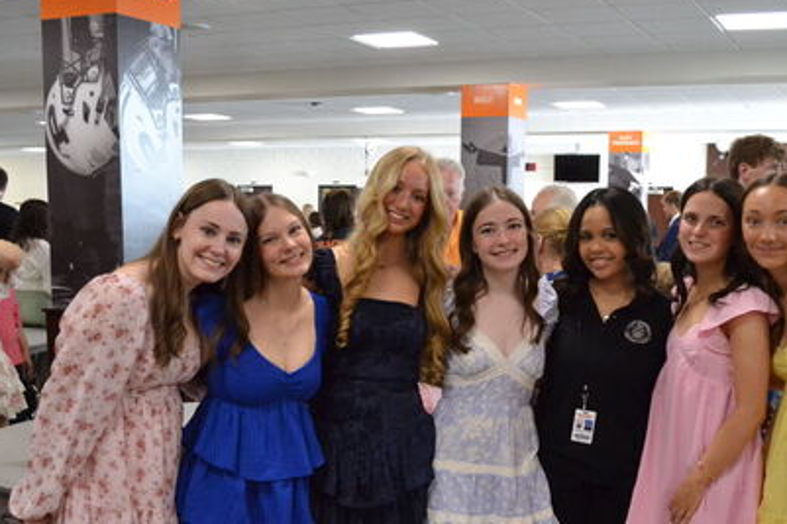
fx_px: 1005
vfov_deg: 28.8
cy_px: 393
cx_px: 466
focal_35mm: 46
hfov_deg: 42.6
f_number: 3.8
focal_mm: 20
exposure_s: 1/320
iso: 3200
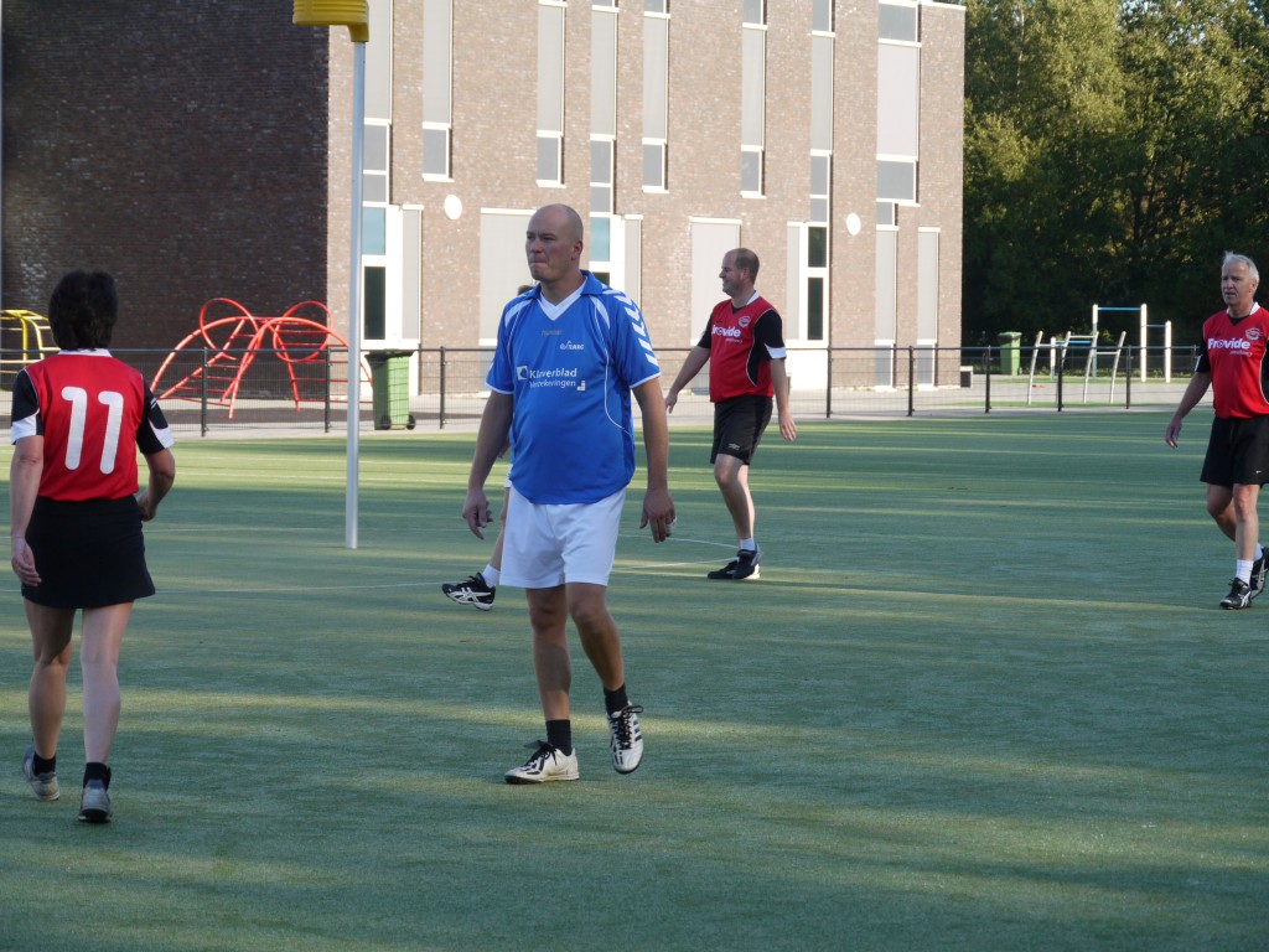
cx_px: 634
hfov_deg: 15.4
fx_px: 4692
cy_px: 476
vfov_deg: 11.6
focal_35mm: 128
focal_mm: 64
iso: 160
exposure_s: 1/250
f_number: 5.7
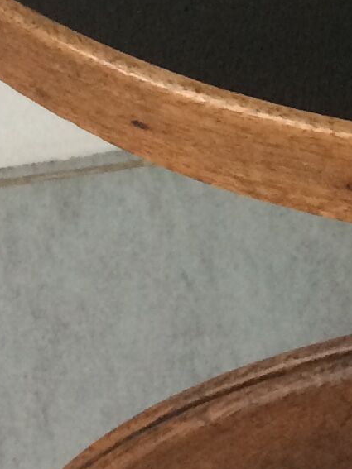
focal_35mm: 167
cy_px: -182
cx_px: 701
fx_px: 2265
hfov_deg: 8.4
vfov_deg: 11.5
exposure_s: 1/33
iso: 80
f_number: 2.2
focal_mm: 4.15
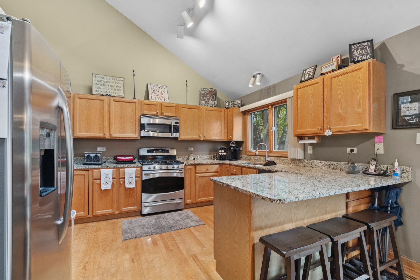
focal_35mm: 15
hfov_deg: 100.4
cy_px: 140
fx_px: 175
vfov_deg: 77.3
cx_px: 210
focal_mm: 10
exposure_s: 1/20
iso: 250
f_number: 8
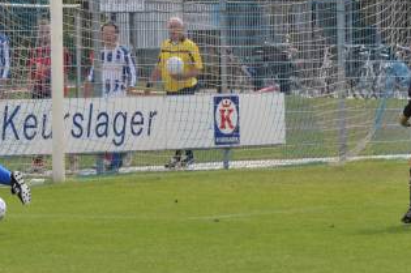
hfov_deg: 5.3
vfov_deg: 3.6
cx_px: 172
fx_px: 4400
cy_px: 139
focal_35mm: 386
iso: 200
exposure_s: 1/500
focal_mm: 135
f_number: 8
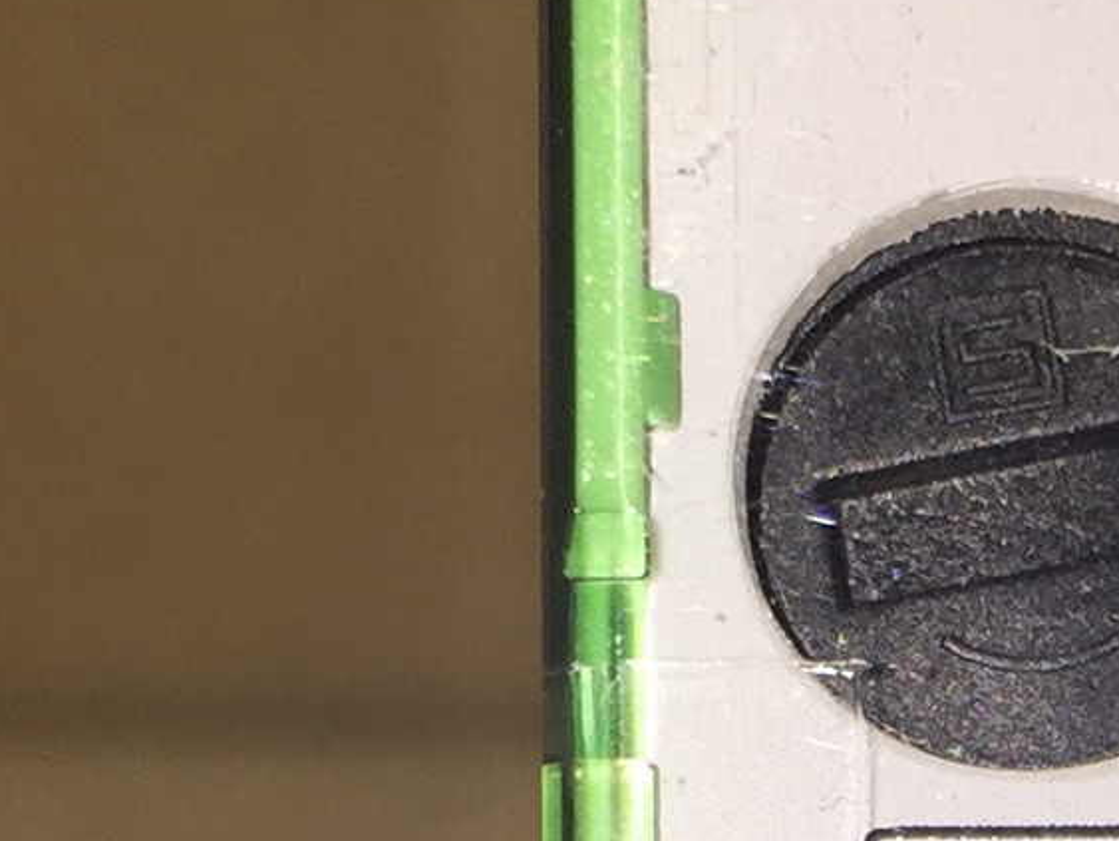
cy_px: 1372
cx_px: 1183
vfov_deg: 8.6
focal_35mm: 168
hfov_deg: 11.6
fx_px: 5434
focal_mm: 4.15
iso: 32
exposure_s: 1/276
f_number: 2.2
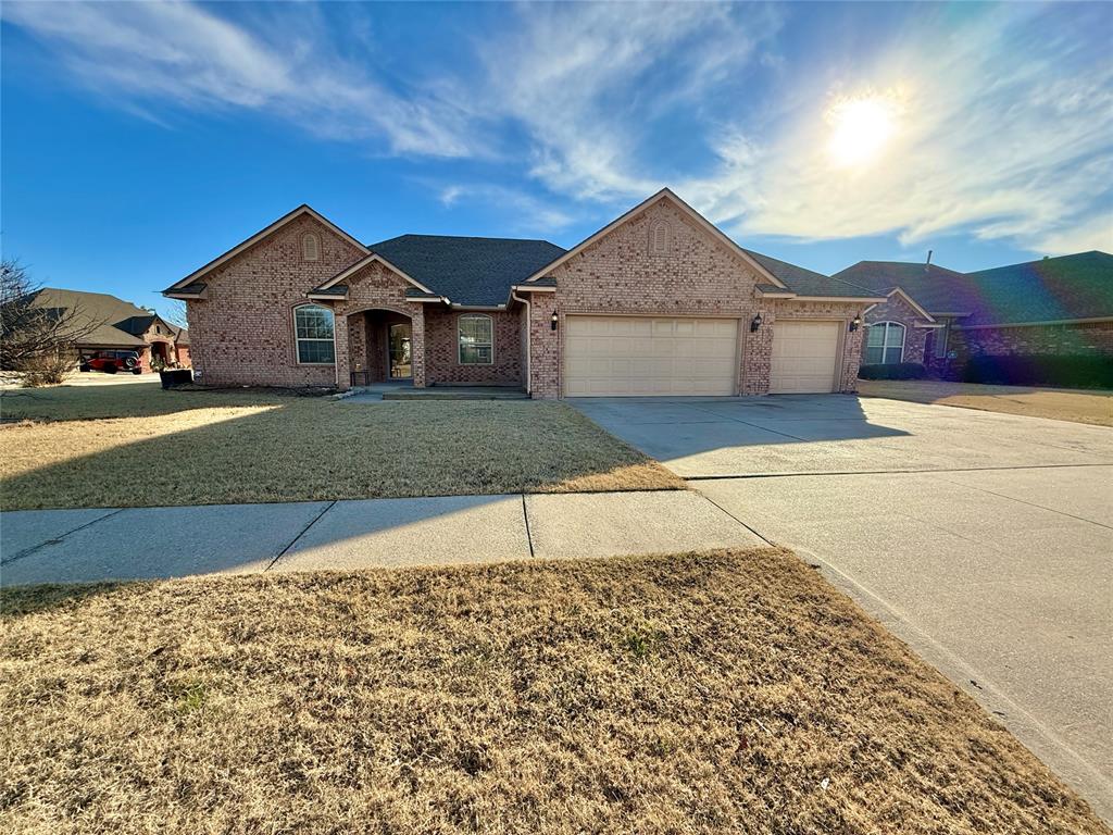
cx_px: 556
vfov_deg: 85.7
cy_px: 418
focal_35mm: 14
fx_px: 450
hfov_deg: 102.1
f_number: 2.2
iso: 64
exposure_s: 1/1656
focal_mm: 2.22
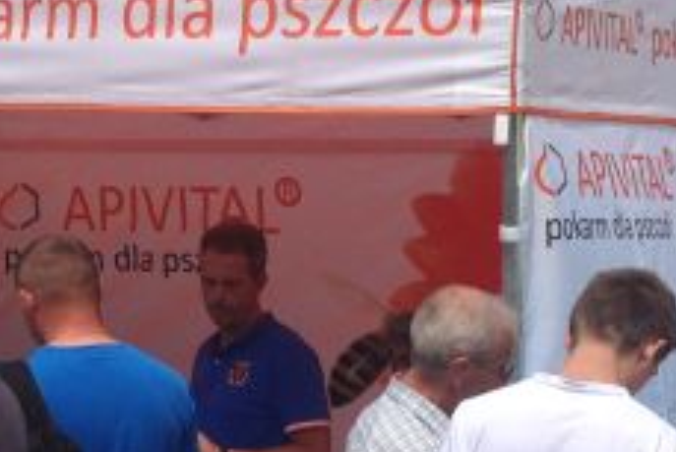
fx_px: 2386
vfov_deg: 10.8
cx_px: 139
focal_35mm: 127
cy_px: 337
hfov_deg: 16.0
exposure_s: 1/2632
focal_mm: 4.28
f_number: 2.4
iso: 50
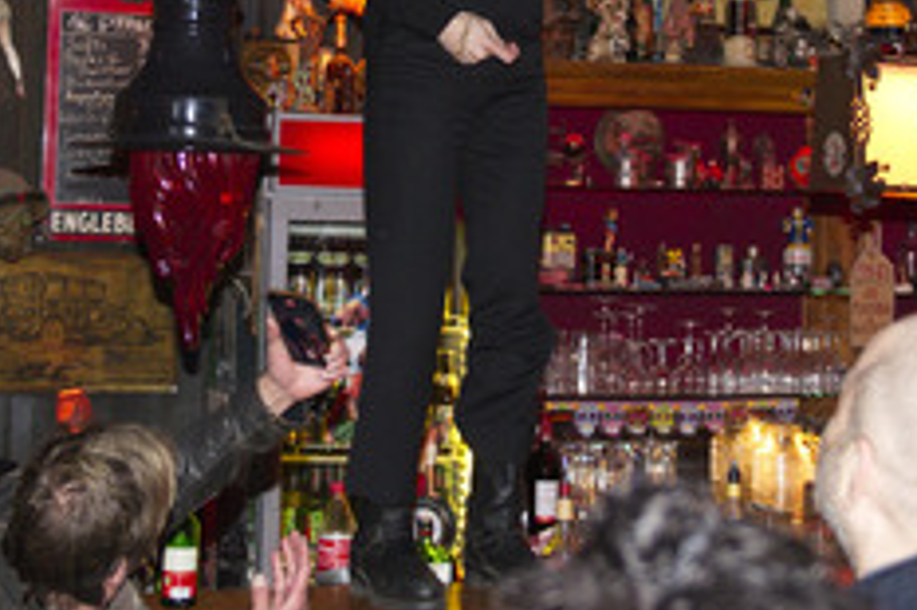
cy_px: 75
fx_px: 1578
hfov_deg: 32.4
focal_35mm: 62
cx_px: 474
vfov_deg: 21.4
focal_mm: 32
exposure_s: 1/160
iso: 1250
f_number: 3.2
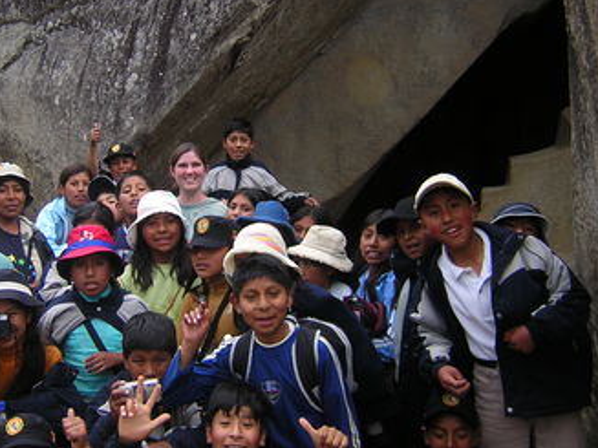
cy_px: 181
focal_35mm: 44
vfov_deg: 32.8
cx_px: 236
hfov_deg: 42.7
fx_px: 760
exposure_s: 1/87.1
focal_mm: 4.7
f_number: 2.6
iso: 100
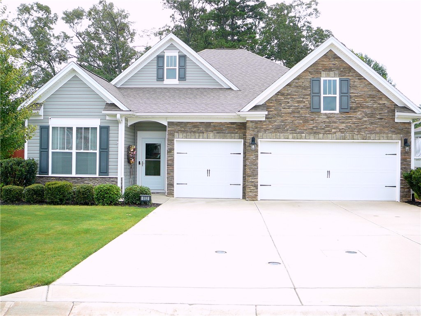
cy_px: 158
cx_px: 210
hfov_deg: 52.6
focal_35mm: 35
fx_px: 426
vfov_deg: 40.7
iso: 80
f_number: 2.8
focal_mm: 5.2
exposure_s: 1/320
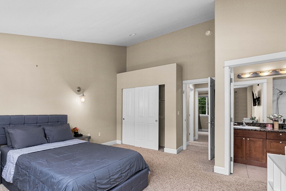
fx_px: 143
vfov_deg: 66.6
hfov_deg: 85.6
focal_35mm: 18
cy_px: 118
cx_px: 87
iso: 1000
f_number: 7.1
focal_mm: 12
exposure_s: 1/25
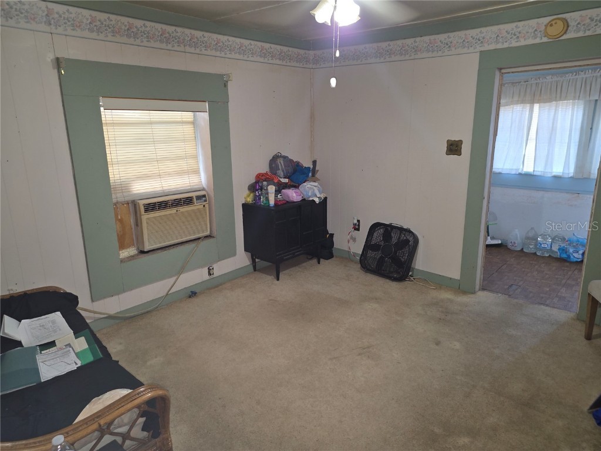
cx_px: 300
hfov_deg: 73.9
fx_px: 399
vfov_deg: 58.9
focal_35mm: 23
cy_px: 226
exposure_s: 1/24
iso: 125
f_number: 1.7
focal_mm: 6.25
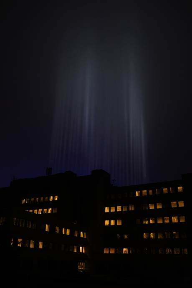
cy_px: 144
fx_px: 280
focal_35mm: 35
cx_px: 96
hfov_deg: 37.9
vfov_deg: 54.4
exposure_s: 1/60
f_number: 3.6
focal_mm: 23
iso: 1250
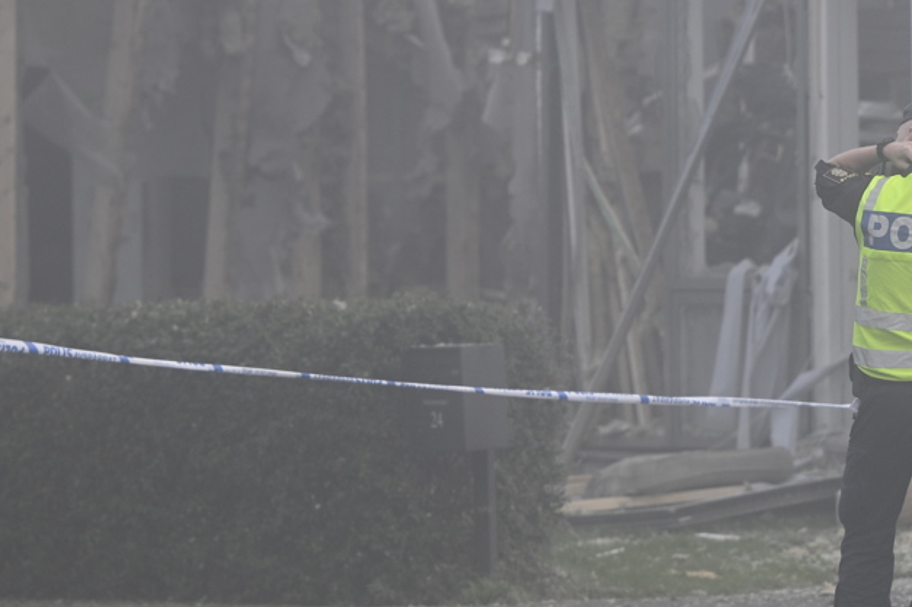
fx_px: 10707
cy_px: 148
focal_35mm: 423
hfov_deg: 4.9
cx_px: 807
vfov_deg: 3.2
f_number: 2.8
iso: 140
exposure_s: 1/320
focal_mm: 130
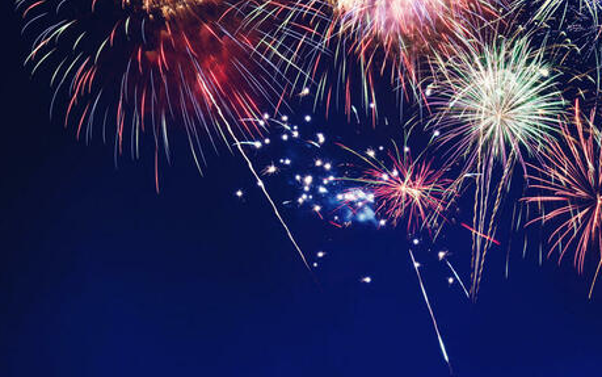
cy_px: 86
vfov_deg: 7.5
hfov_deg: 11.9
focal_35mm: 175
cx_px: 489
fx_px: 2871
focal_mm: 105
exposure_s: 1/80
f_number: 3
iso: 200
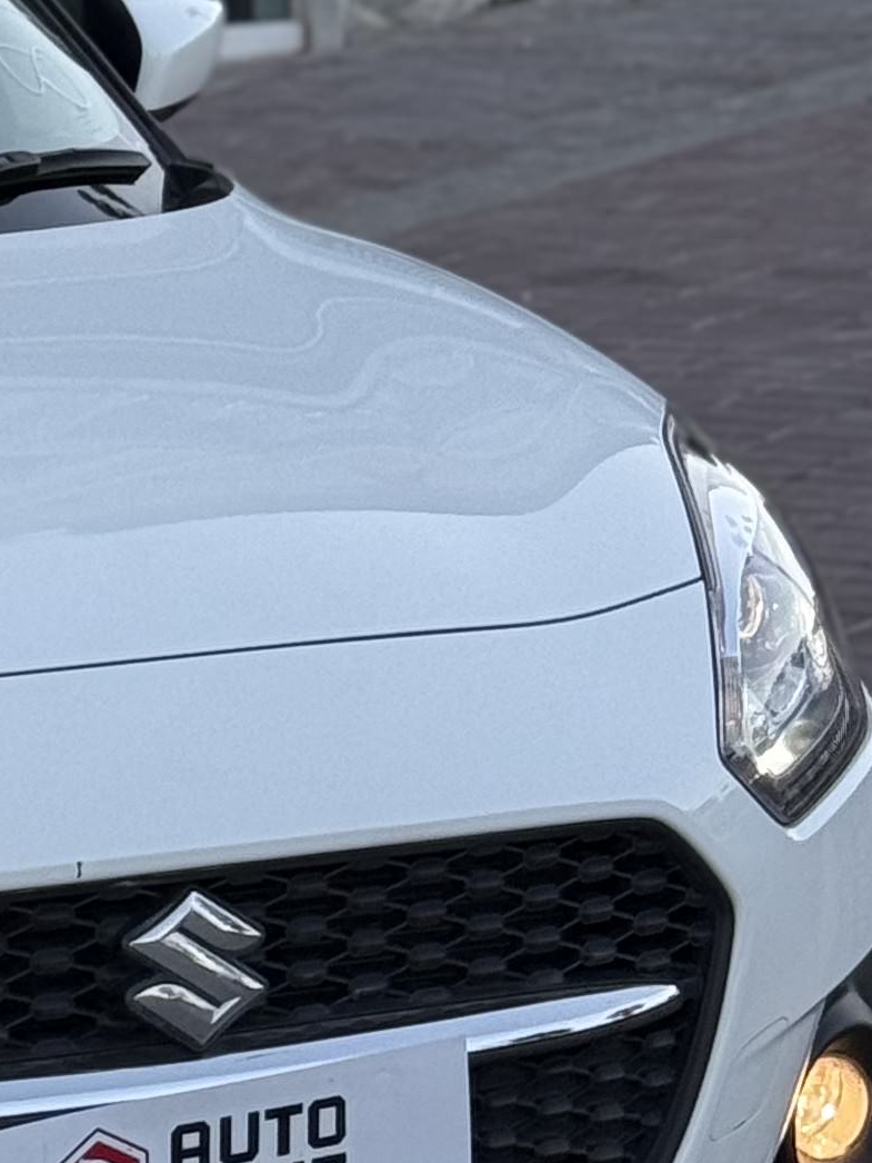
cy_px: -126
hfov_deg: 7.8
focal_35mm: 185
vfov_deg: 10.6
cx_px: -629
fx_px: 6211
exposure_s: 1/1377
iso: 64
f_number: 1.78
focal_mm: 6.76
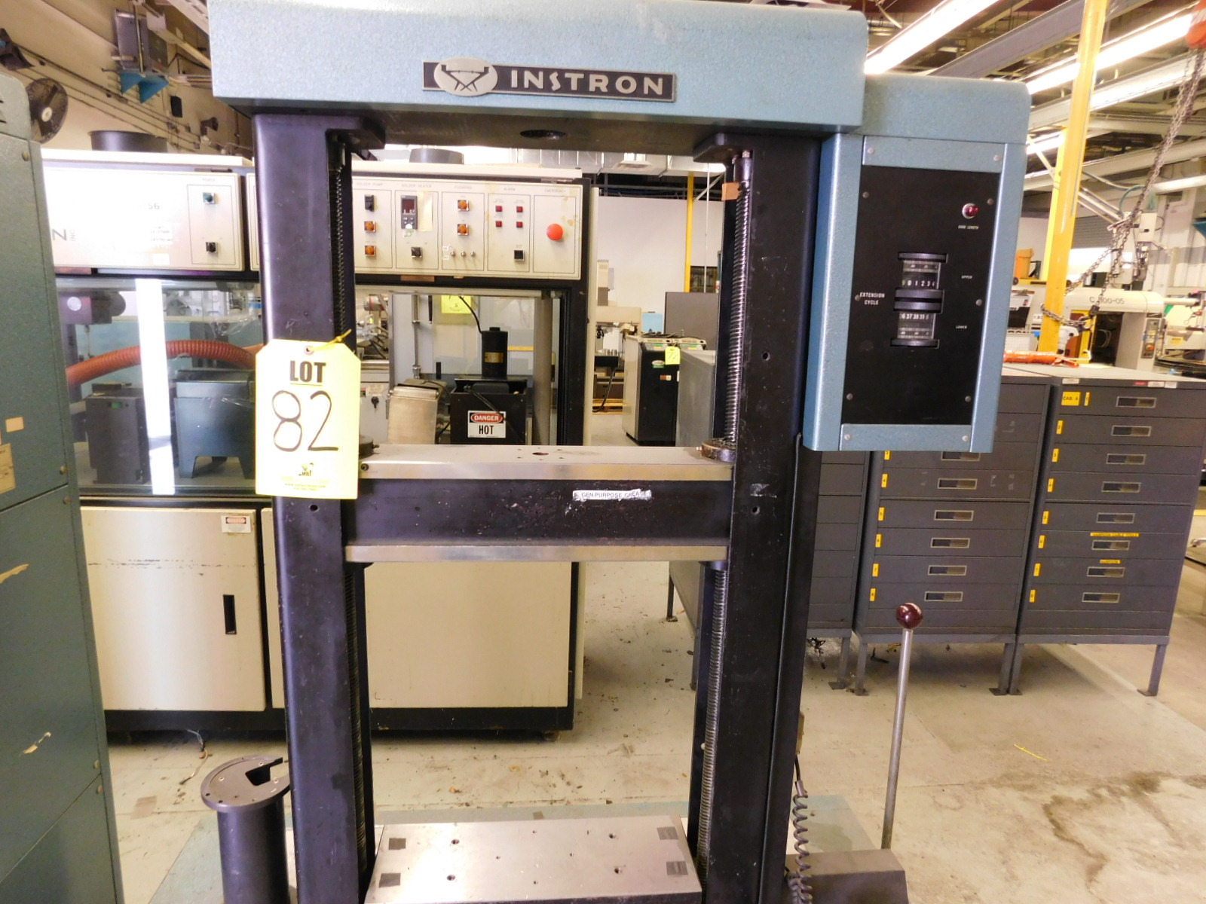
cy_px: 452
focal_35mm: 23
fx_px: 801
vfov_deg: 58.9
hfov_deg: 73.9
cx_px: 603
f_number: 3
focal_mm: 4
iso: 400
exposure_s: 1/20
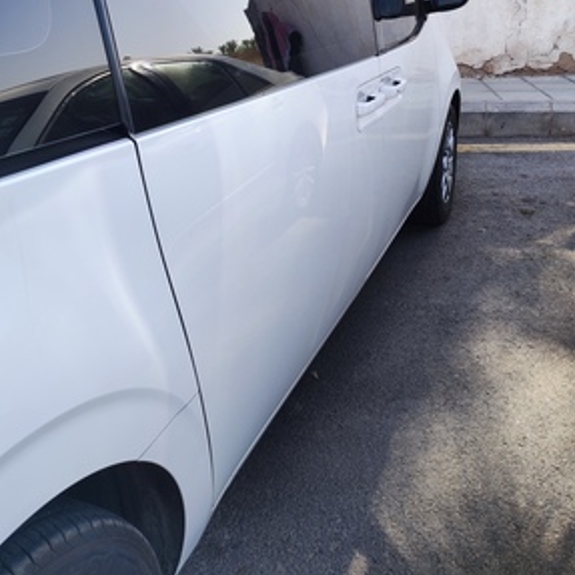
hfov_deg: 65.0
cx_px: 279
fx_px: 451
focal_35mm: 24
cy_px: 146
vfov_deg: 61.5
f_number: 1.79
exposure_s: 1/122
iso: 50
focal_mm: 4.74
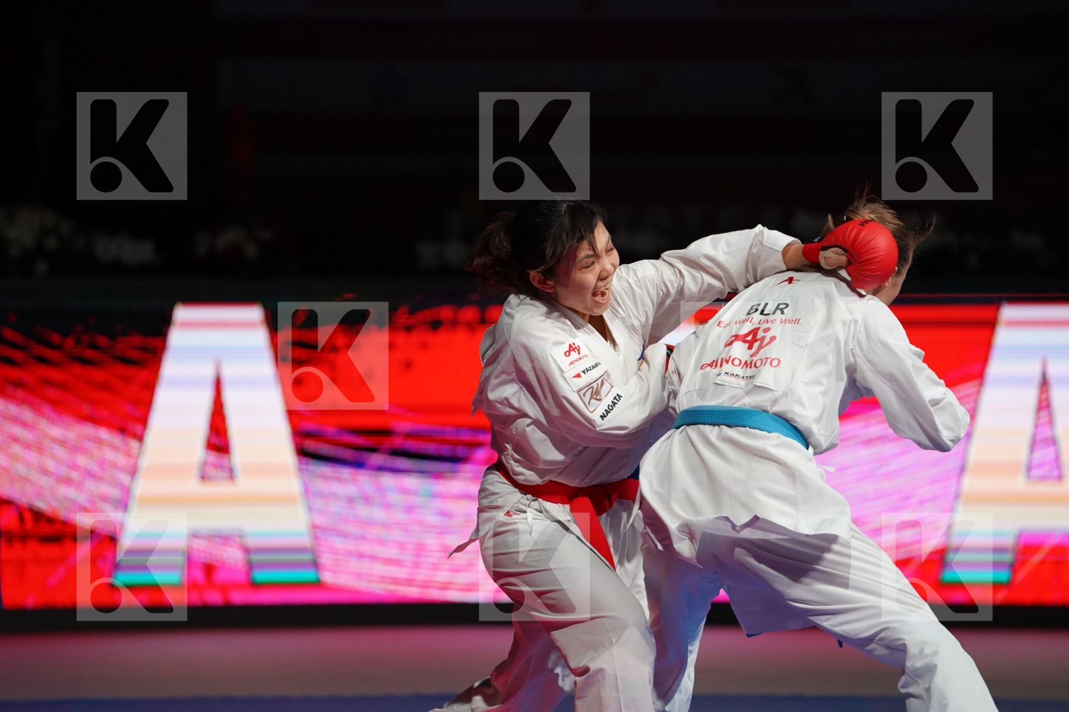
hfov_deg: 10.4
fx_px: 5879
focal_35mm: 198
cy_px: 356
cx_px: 534
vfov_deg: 6.9
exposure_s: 1/1000
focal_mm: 198
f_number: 2.8
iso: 2000
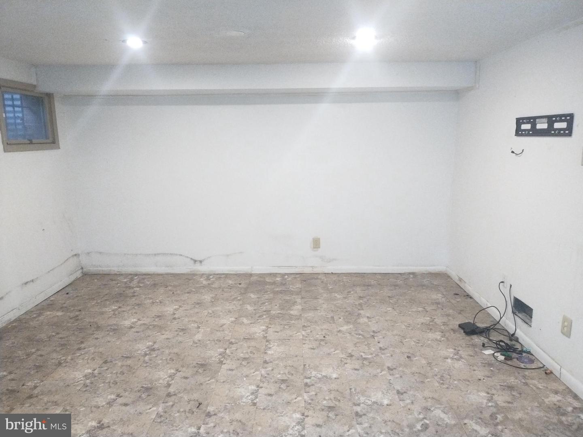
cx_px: 292
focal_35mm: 25
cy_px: 218
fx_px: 421
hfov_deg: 69.4
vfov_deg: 54.9
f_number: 1.7
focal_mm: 4.71
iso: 438
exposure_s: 1/25
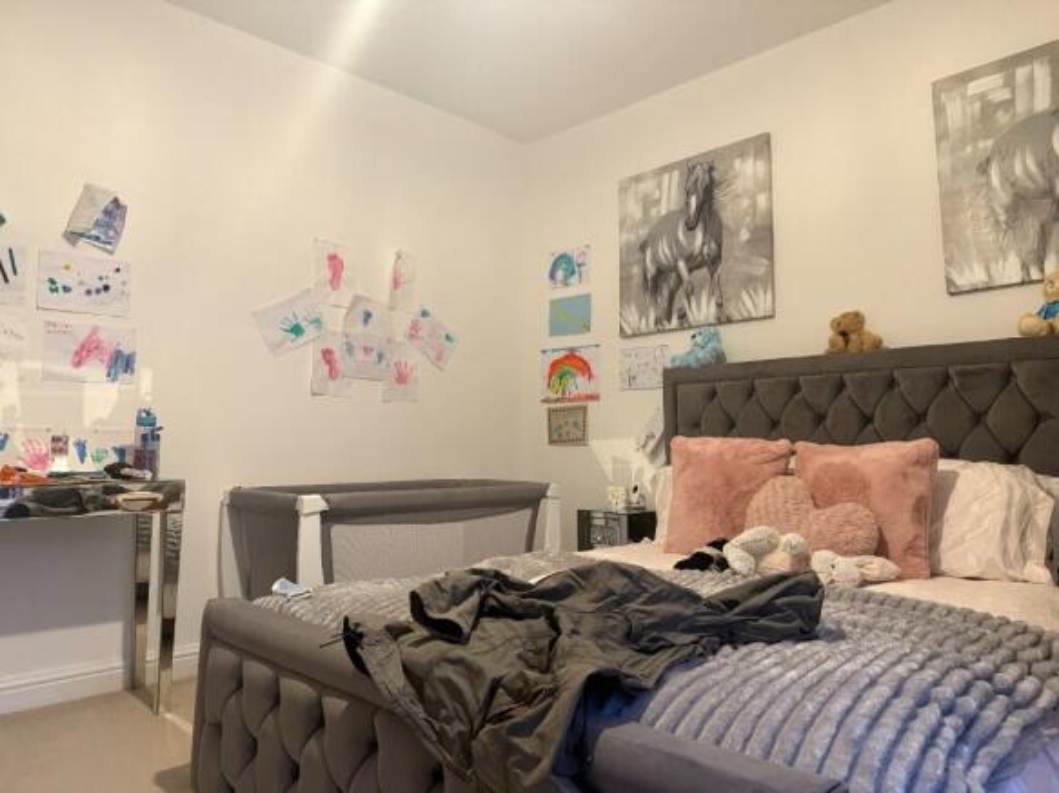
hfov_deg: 71.6
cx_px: 530
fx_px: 734
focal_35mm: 24
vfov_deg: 56.8
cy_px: 396
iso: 400
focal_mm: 6.76
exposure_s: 1/50
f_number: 1.78
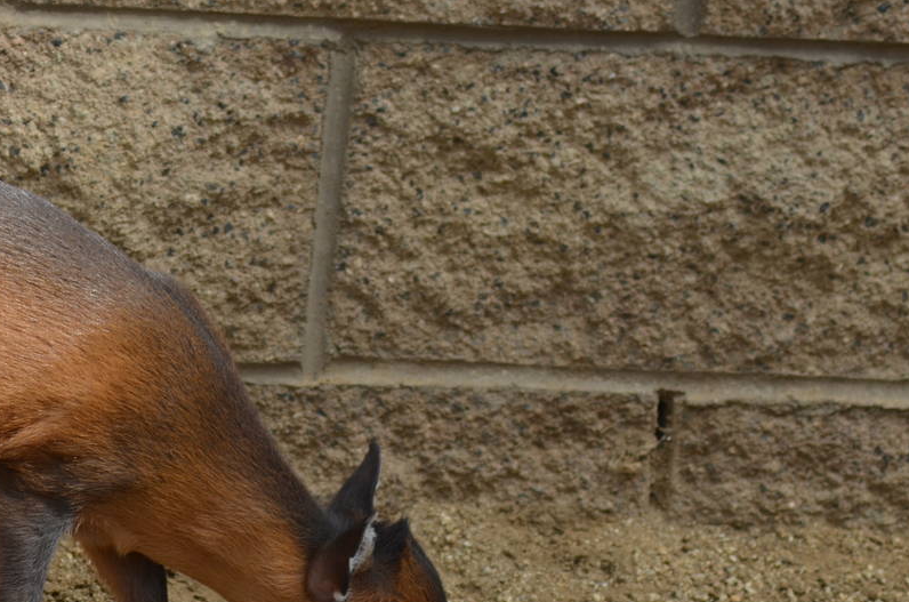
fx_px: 9120
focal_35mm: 362
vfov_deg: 3.8
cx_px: 135
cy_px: 448
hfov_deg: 5.7
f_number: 5.6
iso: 250
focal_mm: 120
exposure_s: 1/500
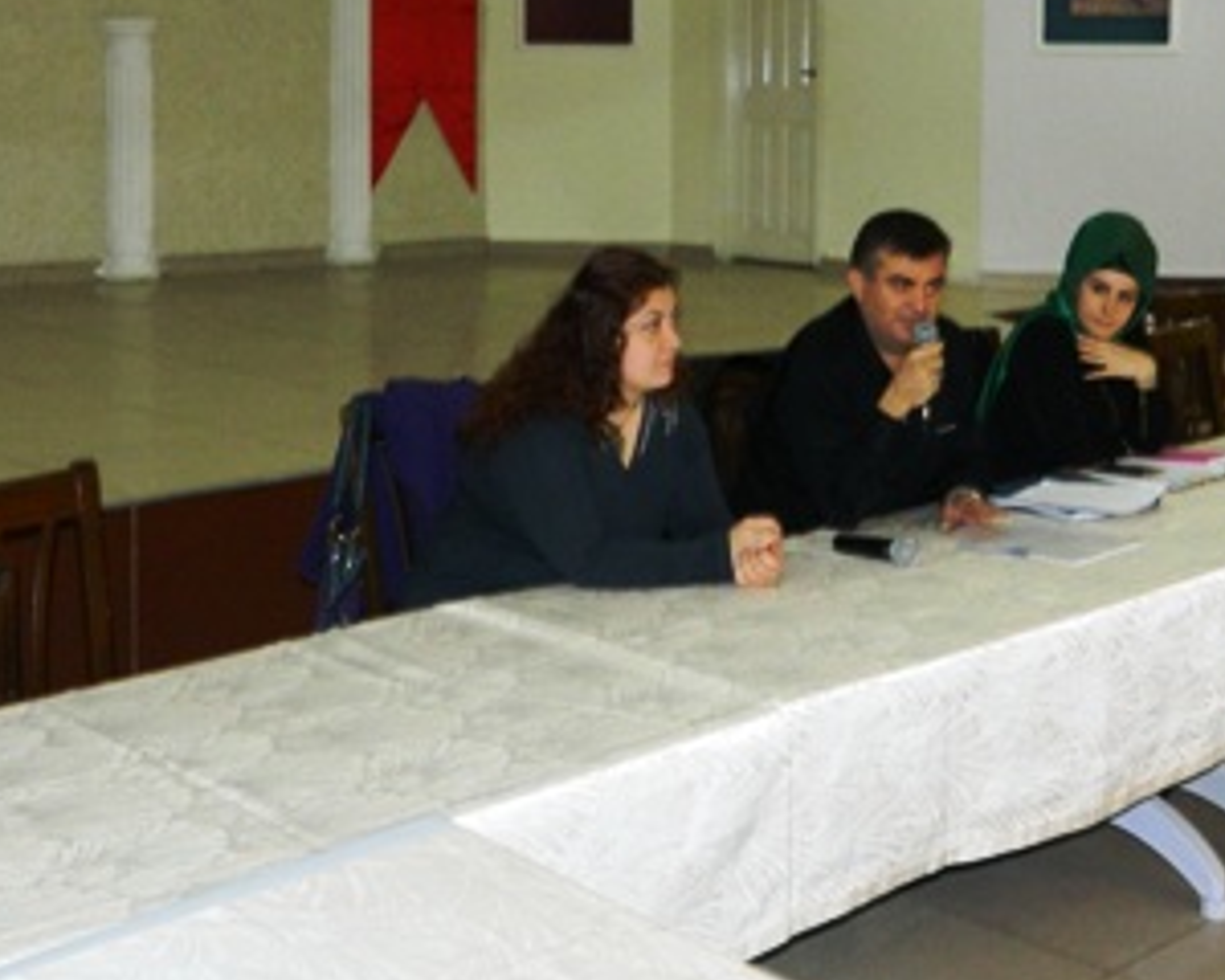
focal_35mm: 52
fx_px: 1885
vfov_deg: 28.4
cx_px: 890
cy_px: 180
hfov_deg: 35.3
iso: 220
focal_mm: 4.5
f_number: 3.1
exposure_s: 1/30
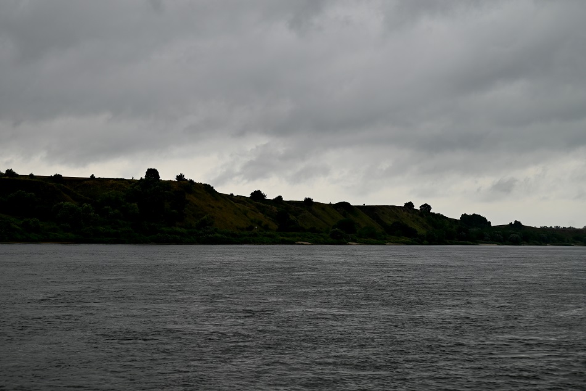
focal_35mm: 70
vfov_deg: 19.5
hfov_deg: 28.8
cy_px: 196
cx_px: 293
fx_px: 1140
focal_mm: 70
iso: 100
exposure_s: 1/320
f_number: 6.3
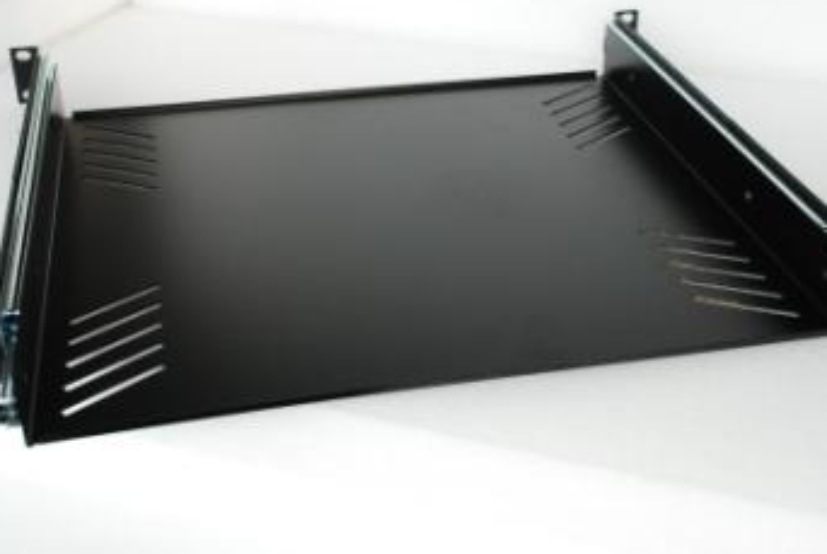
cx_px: 414
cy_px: 194
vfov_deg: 24.6
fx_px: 1265
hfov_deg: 36.2
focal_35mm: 55
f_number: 4.5
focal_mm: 28
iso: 500
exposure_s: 1/25
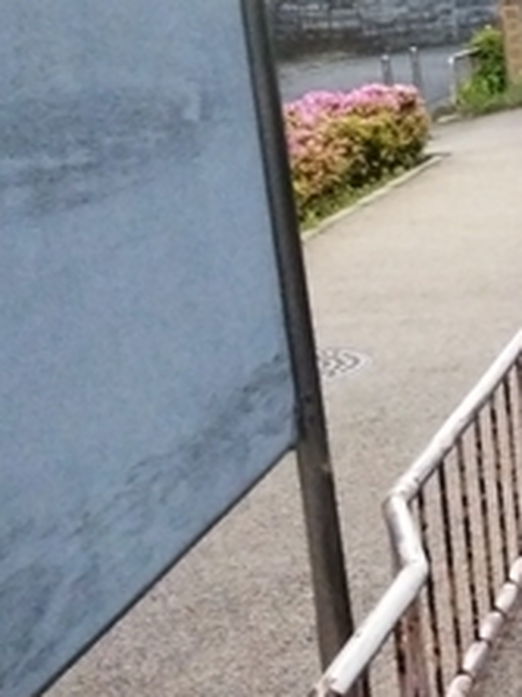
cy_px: 309
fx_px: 1952
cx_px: 844
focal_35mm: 97
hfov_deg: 14.0
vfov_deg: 20.2
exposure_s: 1/40
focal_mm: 4.7
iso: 2000
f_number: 1.79
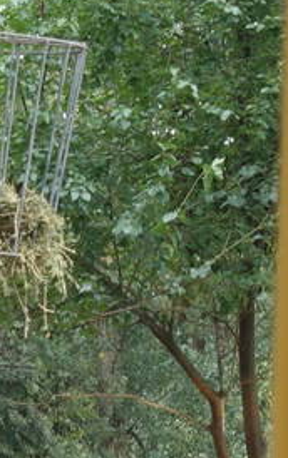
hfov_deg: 3.1
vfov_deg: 5.0
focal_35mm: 416
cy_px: 414
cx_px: -805
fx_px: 5208
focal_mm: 25.7
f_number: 3.5
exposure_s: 1/80
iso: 125
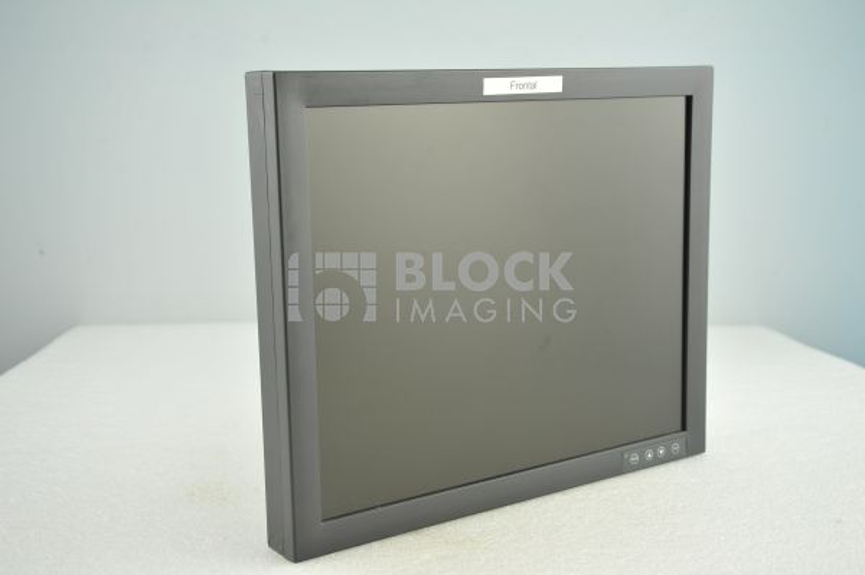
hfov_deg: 39.6
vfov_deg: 26.9
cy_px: 288
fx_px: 1200
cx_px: 432
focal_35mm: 50
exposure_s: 1/100
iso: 800
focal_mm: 50
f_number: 7.1
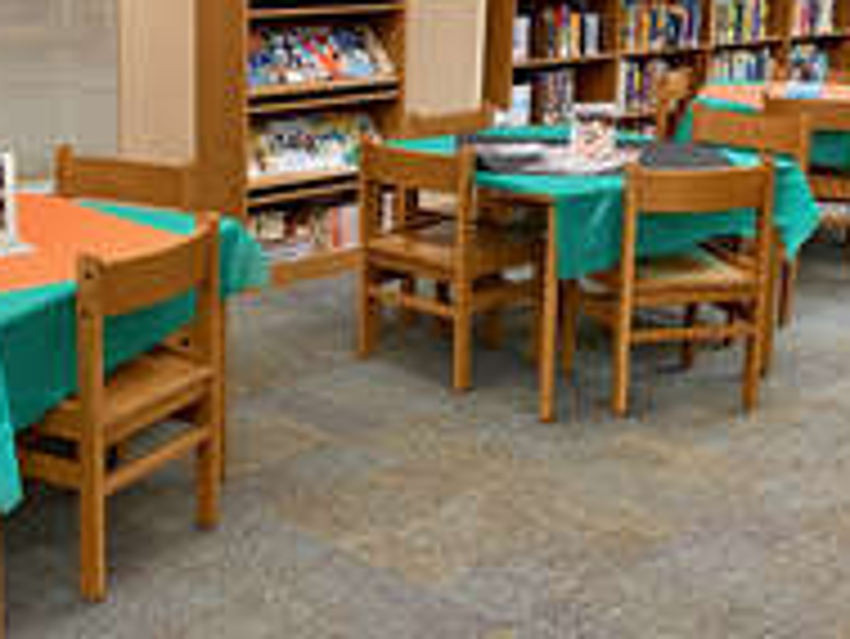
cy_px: 234
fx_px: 1351
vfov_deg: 26.5
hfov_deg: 34.6
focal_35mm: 55
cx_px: 297
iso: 160
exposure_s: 1/60
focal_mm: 4.25
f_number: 1.8
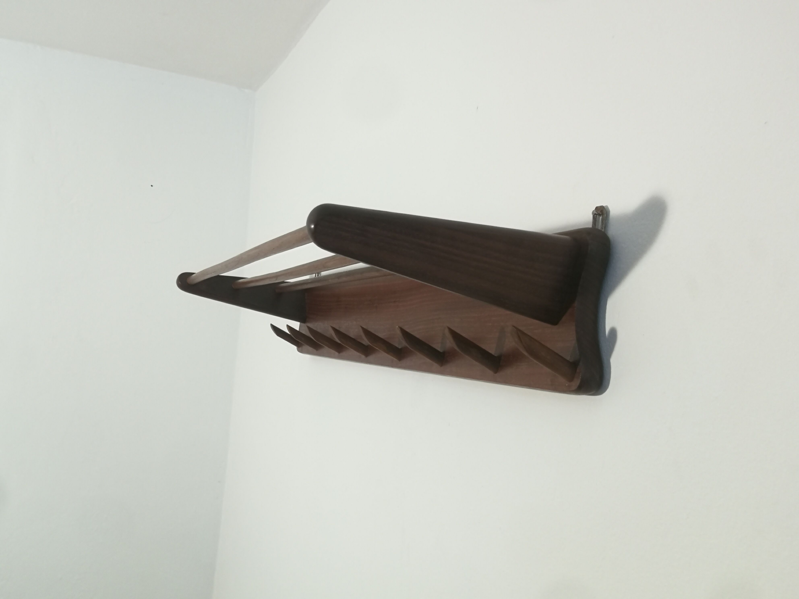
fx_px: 762
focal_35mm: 33
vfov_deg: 42.9
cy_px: 300
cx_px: 400
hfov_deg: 55.4
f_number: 2.2
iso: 125
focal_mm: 3.95
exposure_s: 1/50
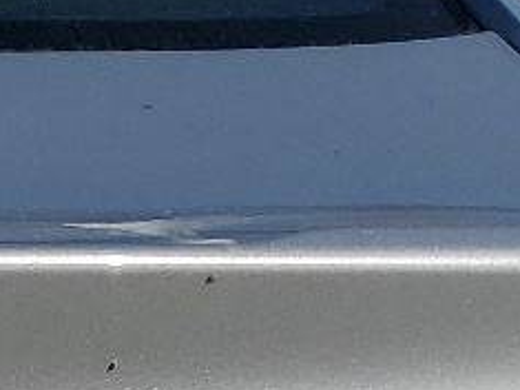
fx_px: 2658
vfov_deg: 8.1
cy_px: 702
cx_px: -604
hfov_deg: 10.1
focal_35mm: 177
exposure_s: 1/10000
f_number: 1.5
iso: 50
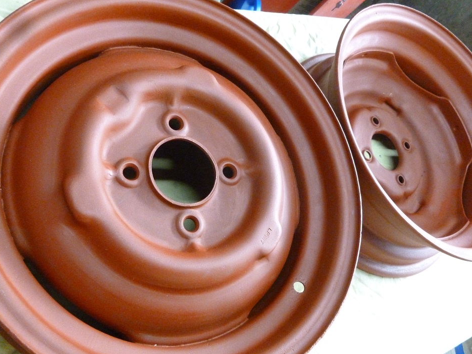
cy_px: 174
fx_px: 409
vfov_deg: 46.8
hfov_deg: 59.9
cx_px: 230
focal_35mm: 30
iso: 800
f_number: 3.3
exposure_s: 1/30
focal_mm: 5
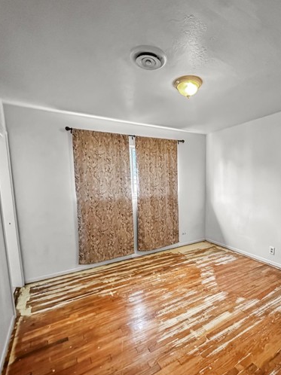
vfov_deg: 87.5
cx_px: 178
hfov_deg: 70.3
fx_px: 195
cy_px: 205
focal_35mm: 18
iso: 1000
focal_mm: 2.22
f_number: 2.2
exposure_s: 1/60
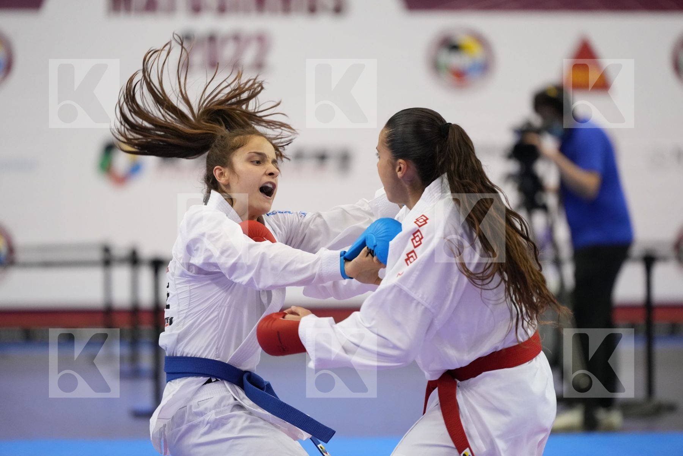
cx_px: 342
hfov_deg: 10.3
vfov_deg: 6.9
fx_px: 3794
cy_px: 228
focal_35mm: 200
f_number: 2.8
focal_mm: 200
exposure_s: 1/1000
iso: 3200
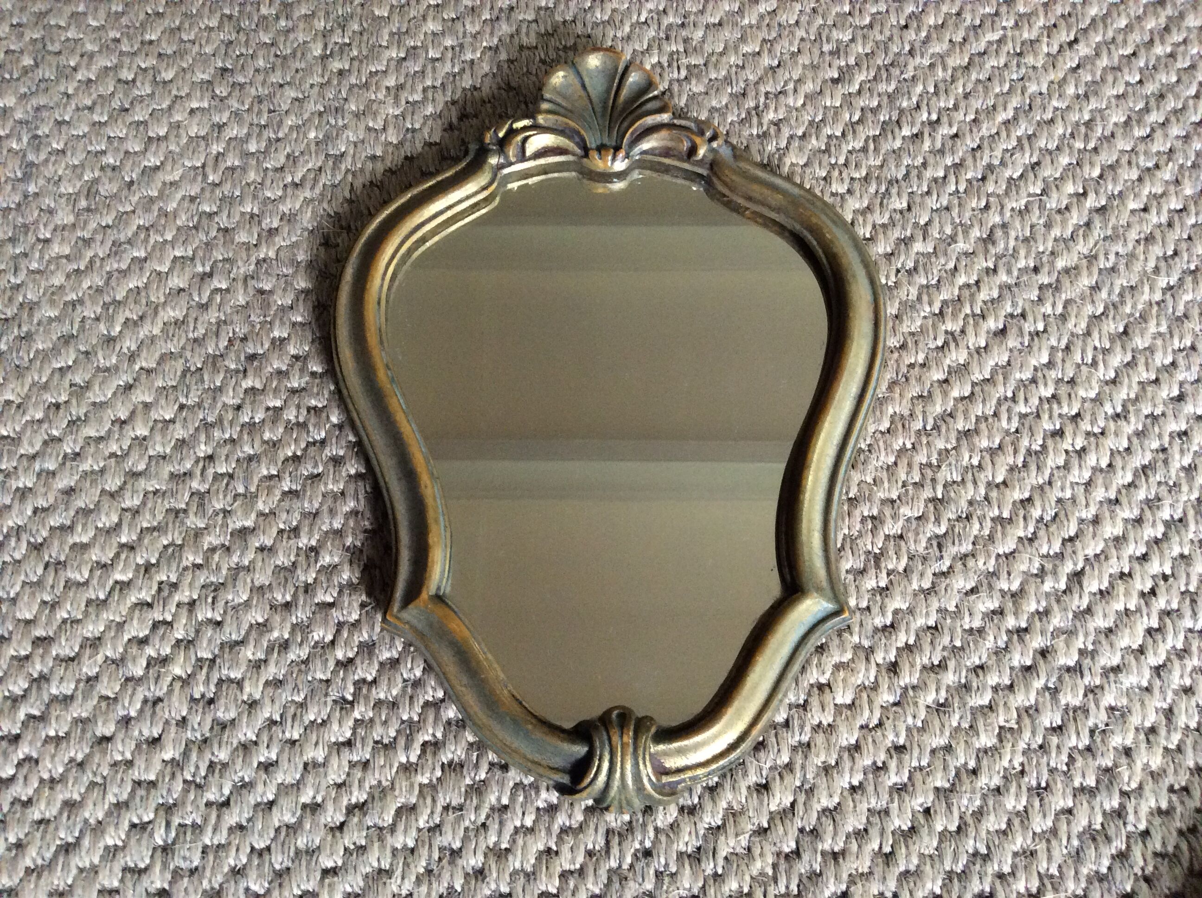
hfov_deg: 56.9
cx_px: 601
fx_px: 1110
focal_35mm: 32
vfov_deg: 44.1
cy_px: 449
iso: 200
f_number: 2.4
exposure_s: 1/25
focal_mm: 3.3
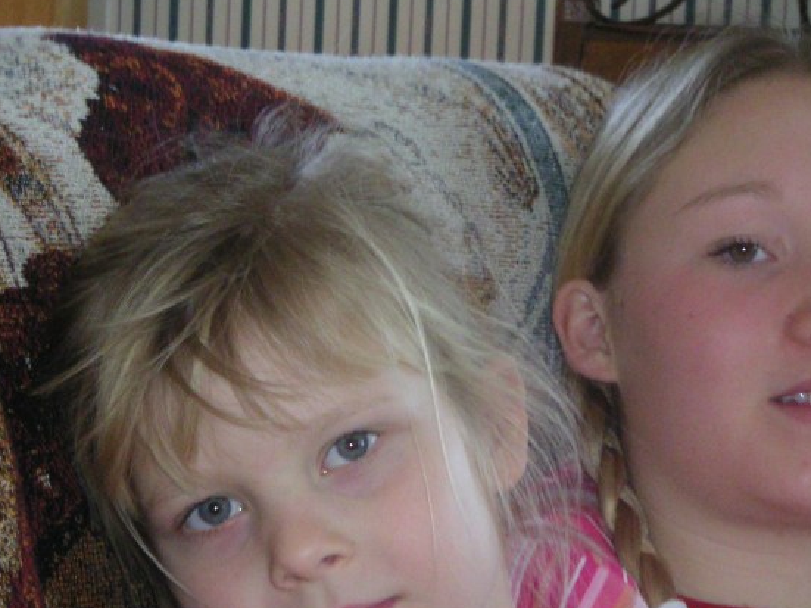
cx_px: 464
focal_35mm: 131
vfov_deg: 11.3
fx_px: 3068
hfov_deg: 15.1
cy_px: 393
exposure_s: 1/90
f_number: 3.6
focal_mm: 12.3
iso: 200
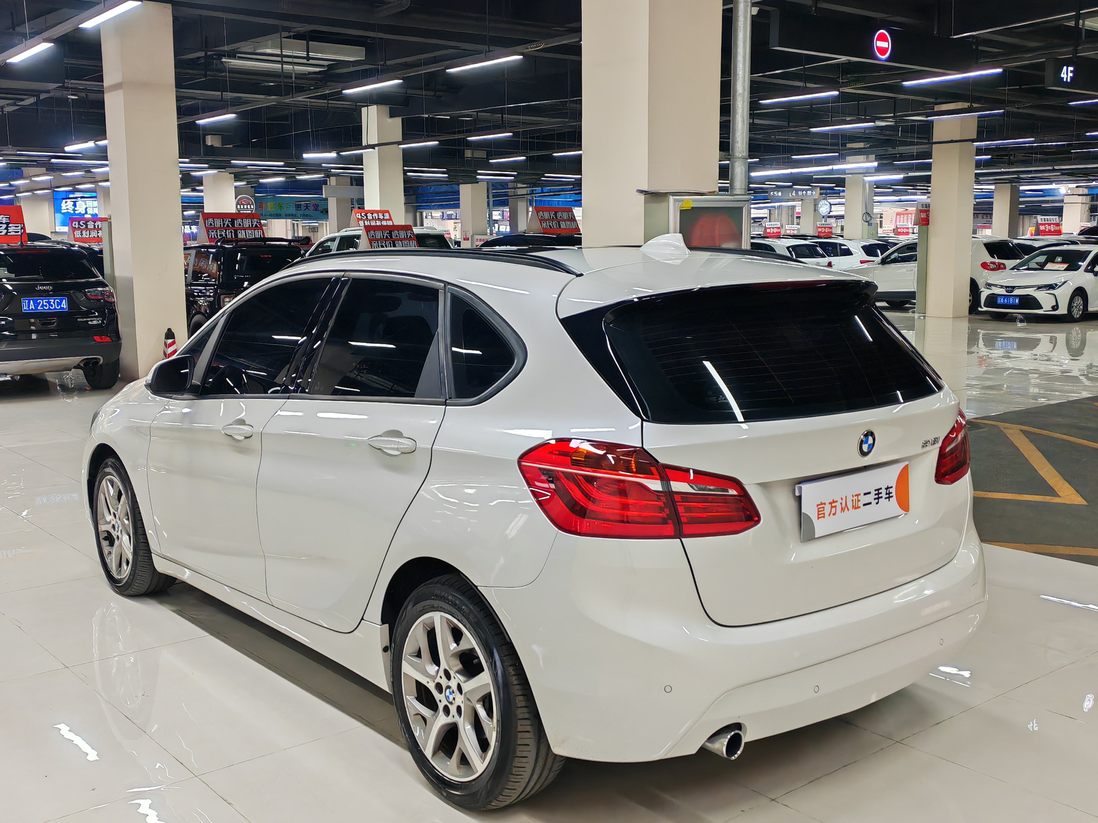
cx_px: 549
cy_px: 412
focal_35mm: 37
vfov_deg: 38.7
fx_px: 1174
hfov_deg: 50.1
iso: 125
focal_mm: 5.52
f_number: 1.9
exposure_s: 1/100
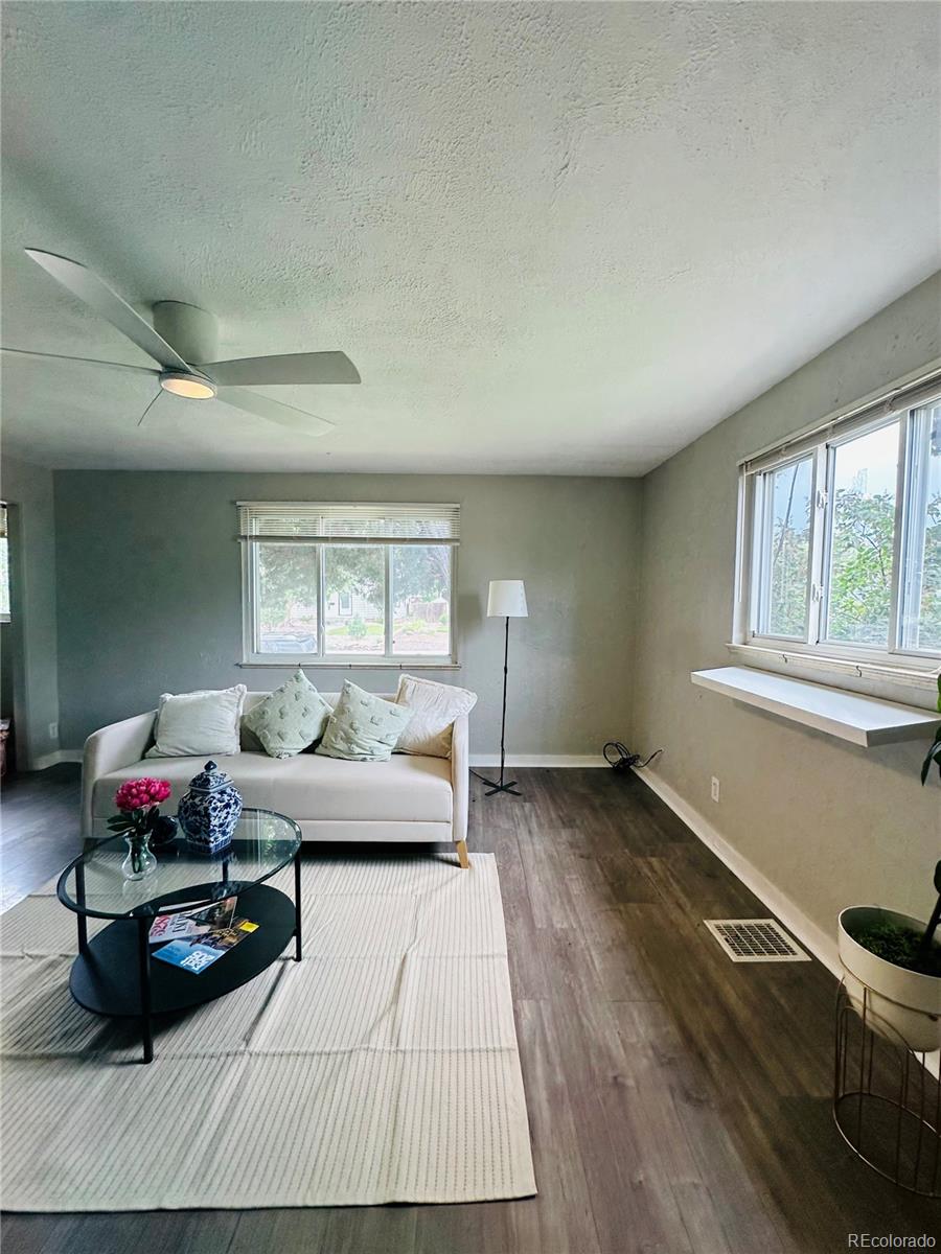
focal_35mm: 14
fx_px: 507
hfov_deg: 85.7
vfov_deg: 102.1
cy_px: 627
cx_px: 470
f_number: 2.2
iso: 125
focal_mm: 2.22
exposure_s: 1/120
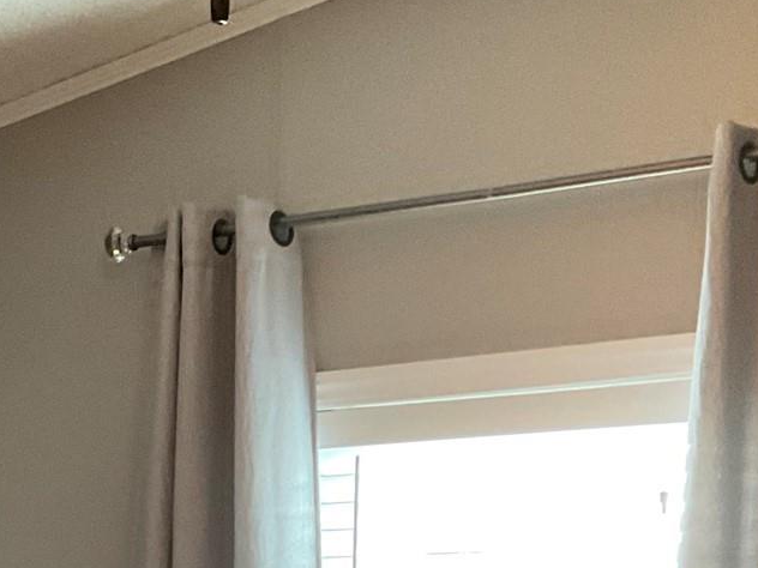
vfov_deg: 14.7
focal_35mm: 94
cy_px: 847
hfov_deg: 20.1
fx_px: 2058
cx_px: -43
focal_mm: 3
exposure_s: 1/60
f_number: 1.8
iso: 160
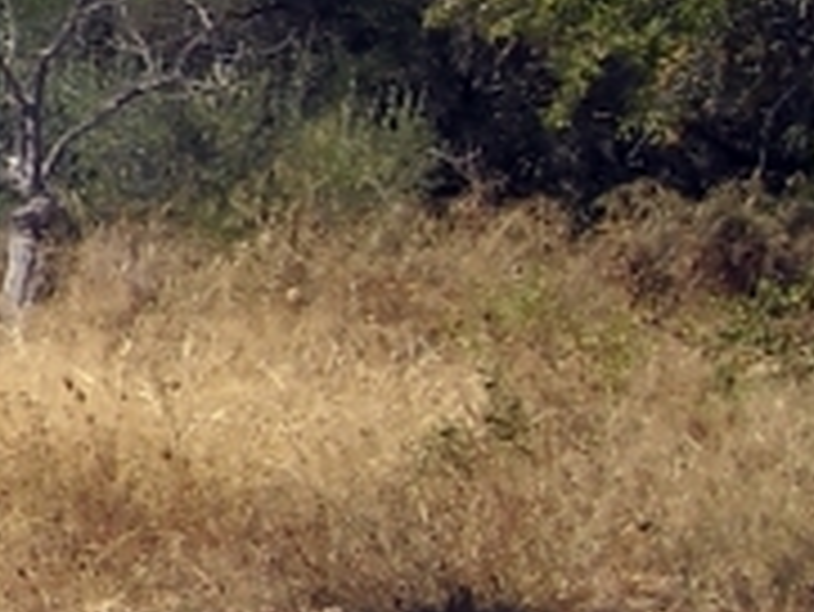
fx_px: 4094
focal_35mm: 174
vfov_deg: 8.5
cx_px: -1021
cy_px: 200
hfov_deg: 10.1
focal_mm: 5.7
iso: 64
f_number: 5.6
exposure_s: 1/260
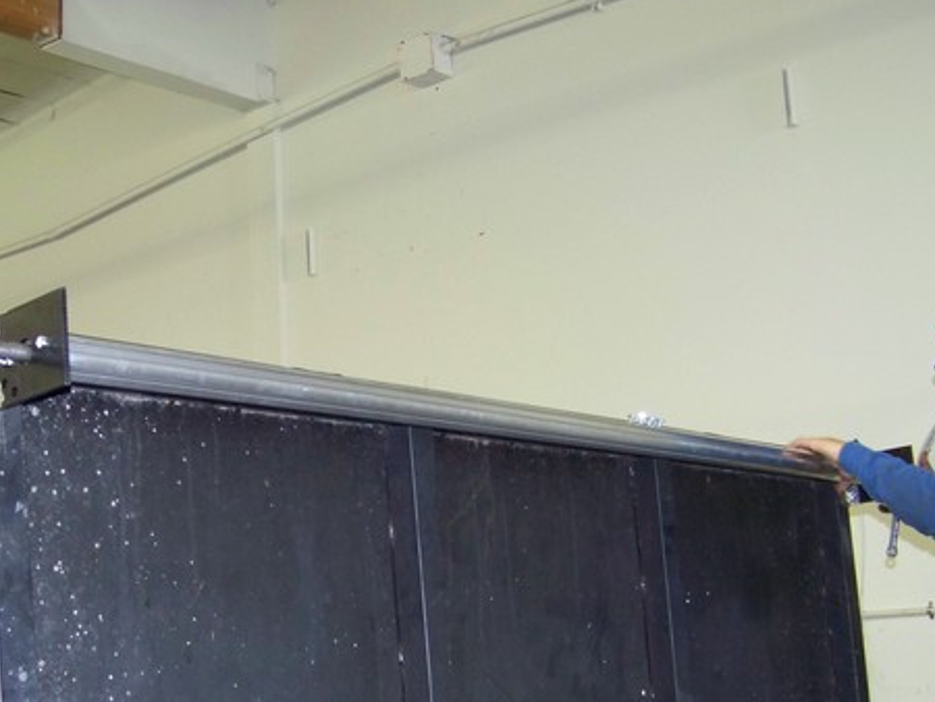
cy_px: 522
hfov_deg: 34.3
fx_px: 1513
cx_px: 393
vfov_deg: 25.8
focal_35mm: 56
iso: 200
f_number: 2.8
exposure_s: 1/30
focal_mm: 5.85
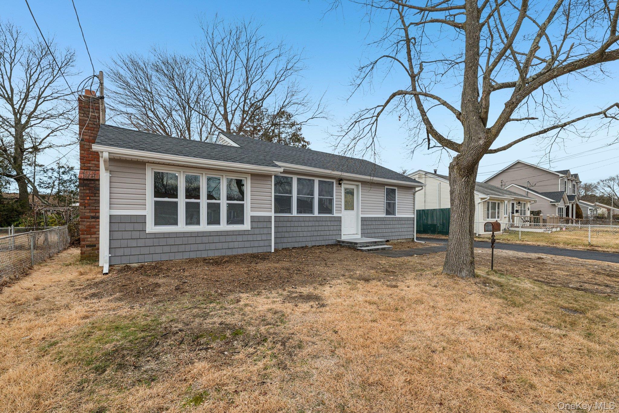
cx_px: 310
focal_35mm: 14
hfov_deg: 104.3
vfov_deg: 81.2
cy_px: 206
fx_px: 241
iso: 400
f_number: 9
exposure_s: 1/250
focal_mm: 14
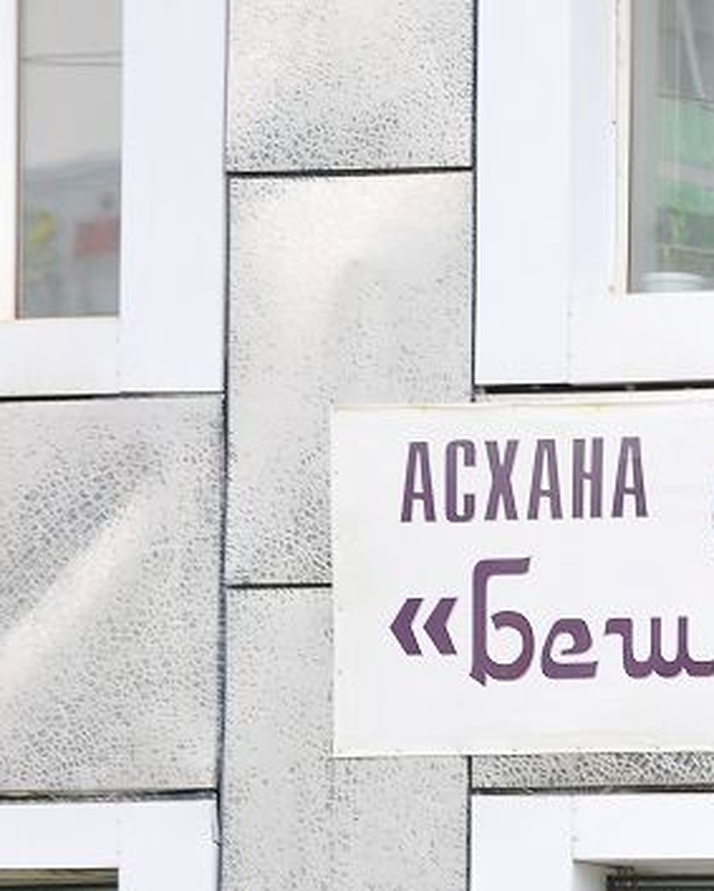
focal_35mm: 338
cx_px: 1115
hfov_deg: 4.5
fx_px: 8925
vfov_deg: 5.7
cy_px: 555
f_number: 6.3
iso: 200
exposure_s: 1/125
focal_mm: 85
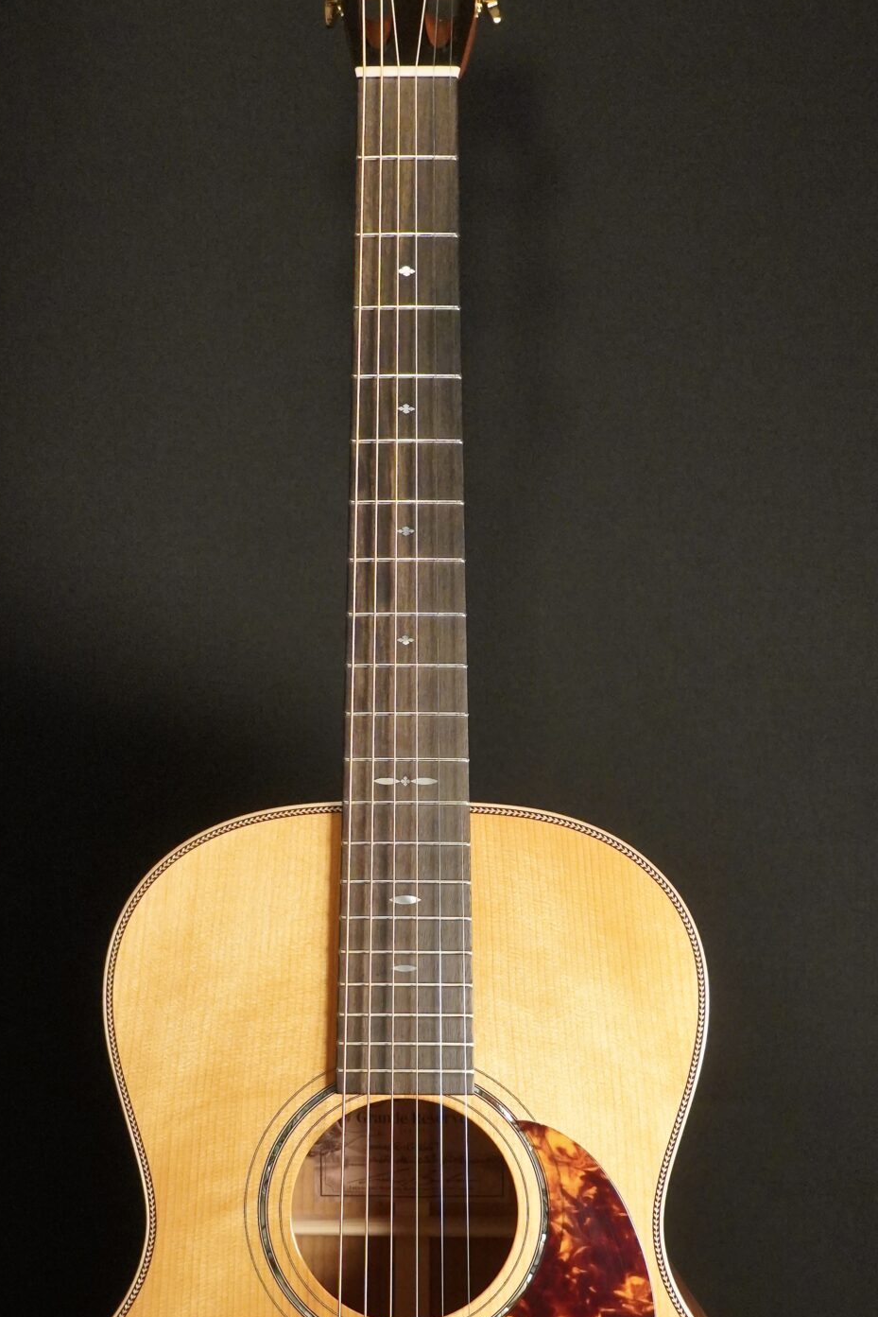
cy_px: 870
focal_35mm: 80
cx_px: 399
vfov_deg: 25.3
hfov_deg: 17.1
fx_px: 2923
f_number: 4.5
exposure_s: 1/200
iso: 2000
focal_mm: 29
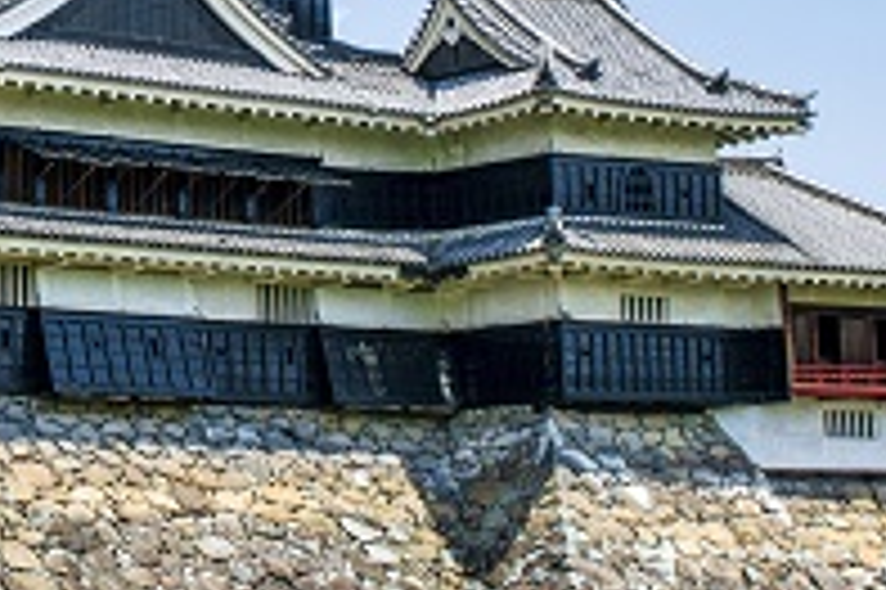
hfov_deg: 16.3
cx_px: 9
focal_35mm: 124
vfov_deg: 11.0
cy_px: -36
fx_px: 3037
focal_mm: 27
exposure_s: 1/320
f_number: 9
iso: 100
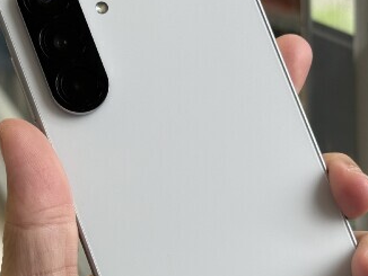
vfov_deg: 13.9
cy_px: 201
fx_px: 1128
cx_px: 194
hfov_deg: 18.5
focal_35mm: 106
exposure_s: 1/212
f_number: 1.78
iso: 50
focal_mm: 6.76
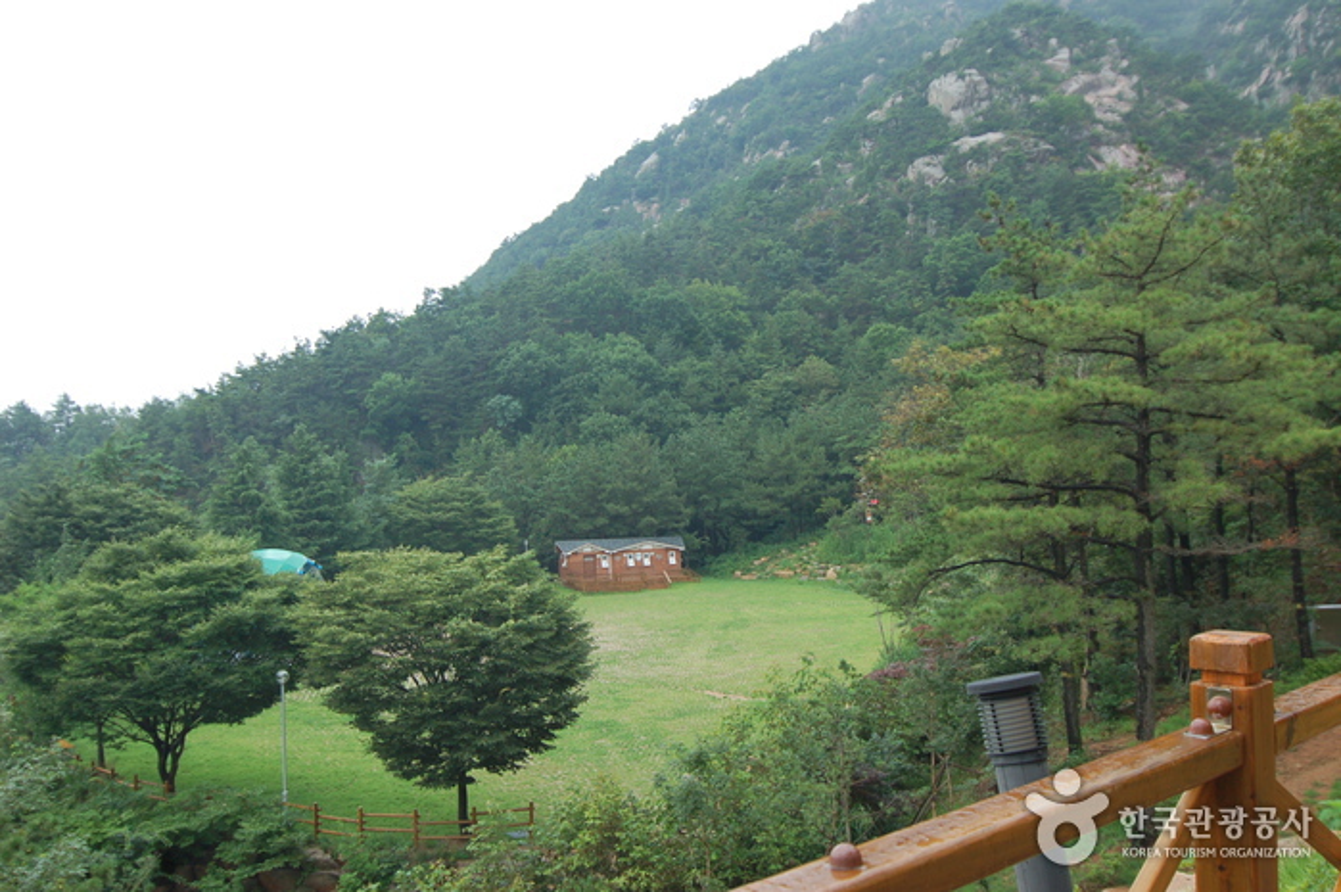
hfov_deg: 53.2
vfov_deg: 36.8
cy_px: 446
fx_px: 1340
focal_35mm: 36
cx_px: 670
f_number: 5.6
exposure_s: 1/125
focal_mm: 24
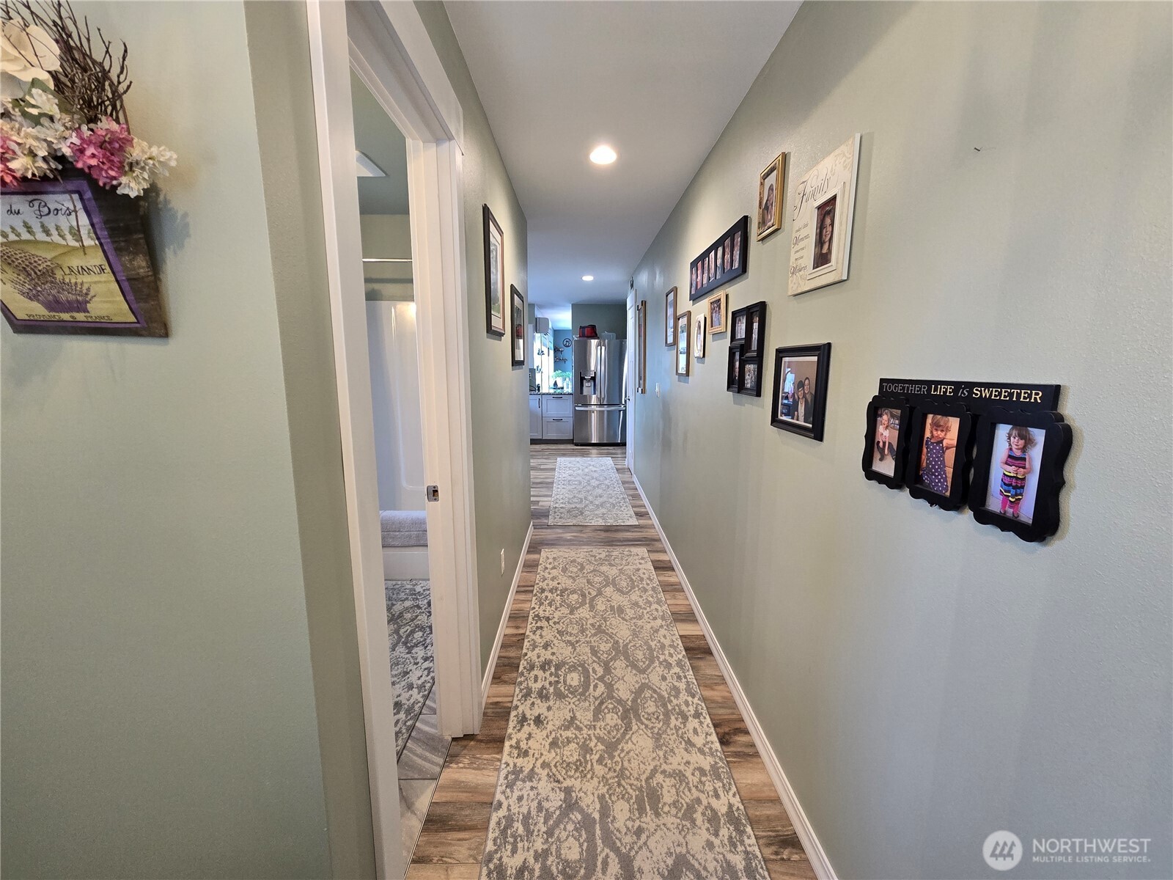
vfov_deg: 89.9
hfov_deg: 106.2
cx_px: 586
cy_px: 440
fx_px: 441
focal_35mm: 13
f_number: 2.2
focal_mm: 2.2
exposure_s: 1/60
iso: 250
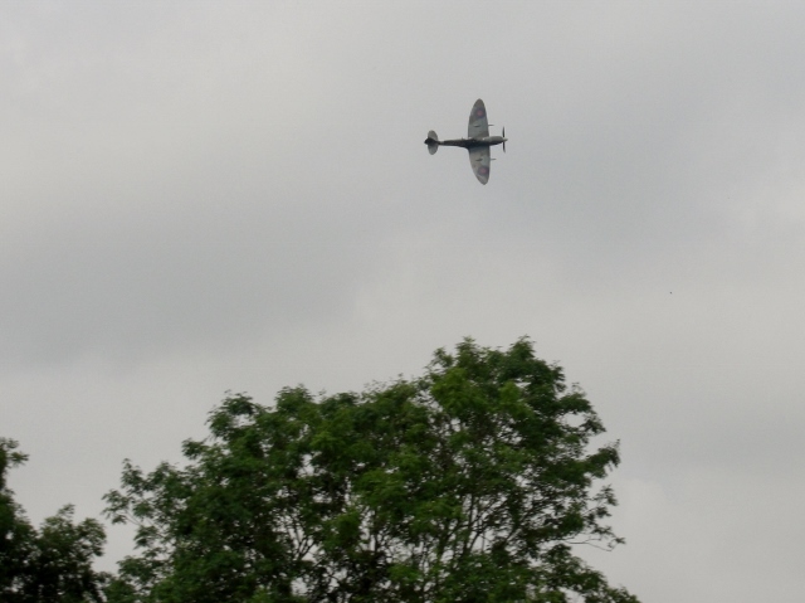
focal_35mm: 68
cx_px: 402
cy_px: 302
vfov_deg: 21.6
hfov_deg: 28.6
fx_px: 1580
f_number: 5.6
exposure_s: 1/640
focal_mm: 14.2
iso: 80
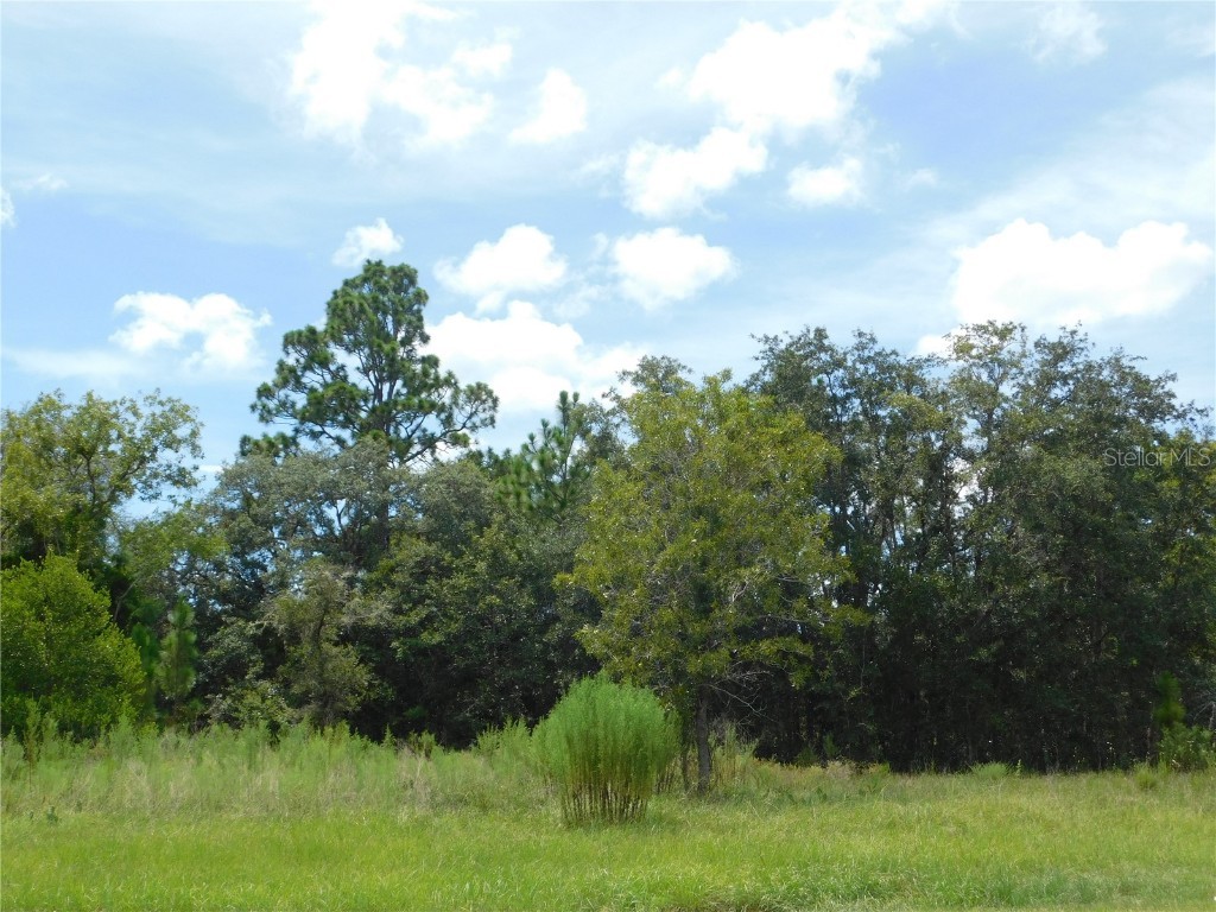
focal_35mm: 40
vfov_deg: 36.0
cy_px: 456
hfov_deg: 46.8
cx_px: 608
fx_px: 1405
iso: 125
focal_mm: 7.1
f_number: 3.6
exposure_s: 1/1000
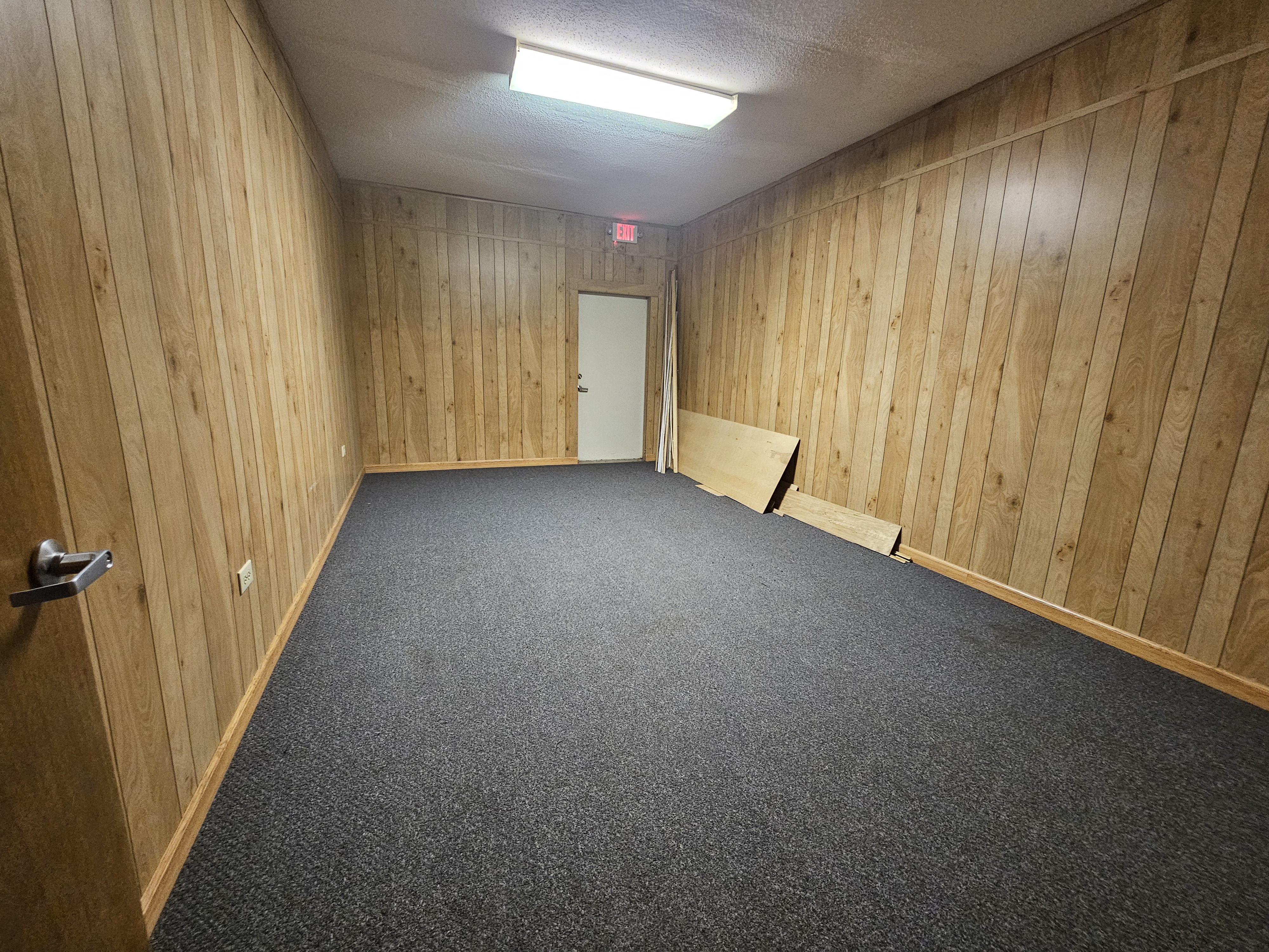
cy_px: 476
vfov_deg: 89.9
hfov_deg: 106.2
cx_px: 634
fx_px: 477
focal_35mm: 13
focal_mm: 2.2
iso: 500
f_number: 2.2
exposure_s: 1/30
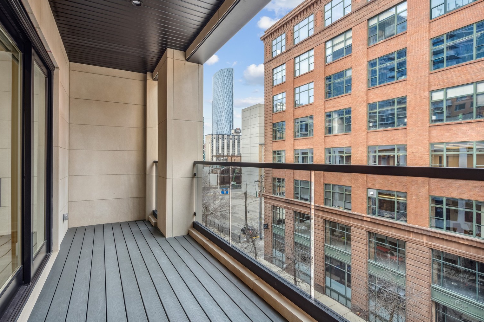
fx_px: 228
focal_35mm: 17
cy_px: 163
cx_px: 234
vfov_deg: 70.4
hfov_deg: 93.3
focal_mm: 16
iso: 320
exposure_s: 1/10
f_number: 8
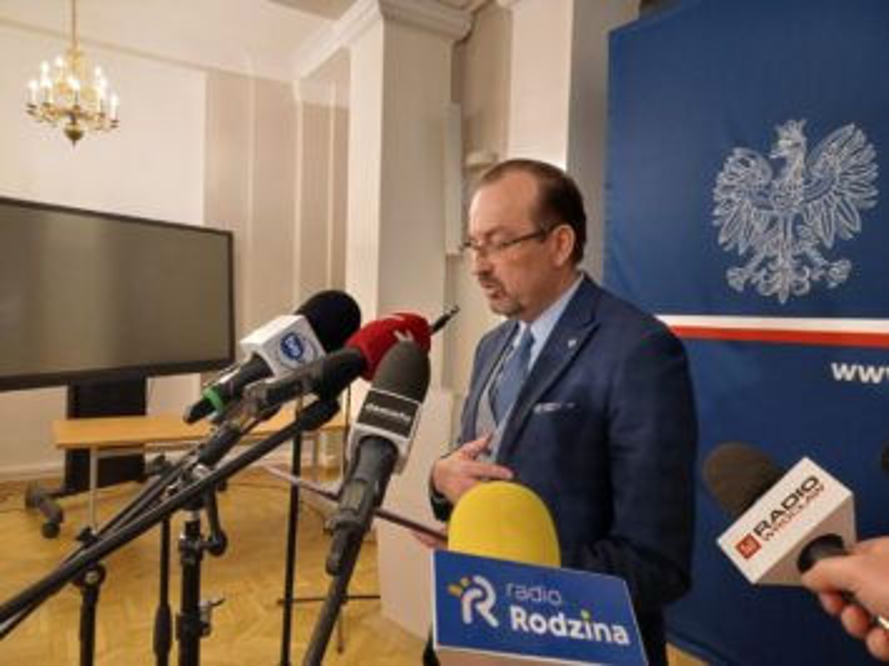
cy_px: 333
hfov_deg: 69.4
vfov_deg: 54.9
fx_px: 642
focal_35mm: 25
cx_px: 444
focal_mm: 4.6
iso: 400
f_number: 1.8
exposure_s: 1/49
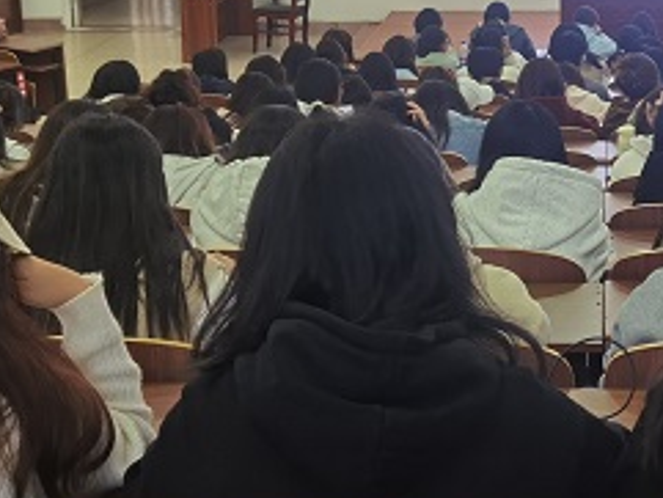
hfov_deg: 21.6
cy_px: 106
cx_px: 575
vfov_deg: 16.5
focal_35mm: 89
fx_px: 1705
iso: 64
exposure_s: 1/100
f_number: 1.9
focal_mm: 6.71
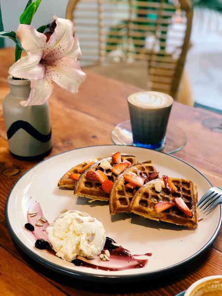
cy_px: 148
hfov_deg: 28.0
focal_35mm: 52
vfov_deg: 36.8
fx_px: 445
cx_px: 111
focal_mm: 6
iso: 80
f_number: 2.4
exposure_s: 1/33
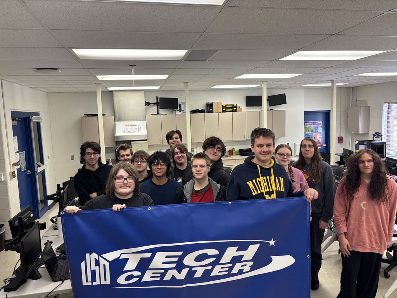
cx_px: 198
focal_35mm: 26
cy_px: 149
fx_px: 298
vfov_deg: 53.1
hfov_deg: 67.3
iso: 80
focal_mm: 5.96
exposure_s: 1/60
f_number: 1.6
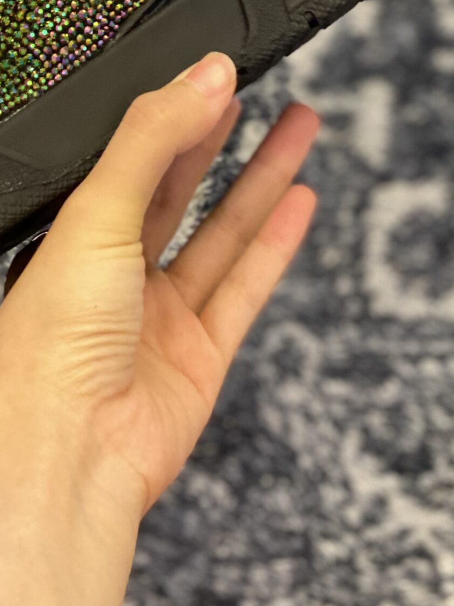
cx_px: 70
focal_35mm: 118
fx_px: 2063
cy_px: -19
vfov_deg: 16.3
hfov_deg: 12.5
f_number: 2
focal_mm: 6
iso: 400
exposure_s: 1/33
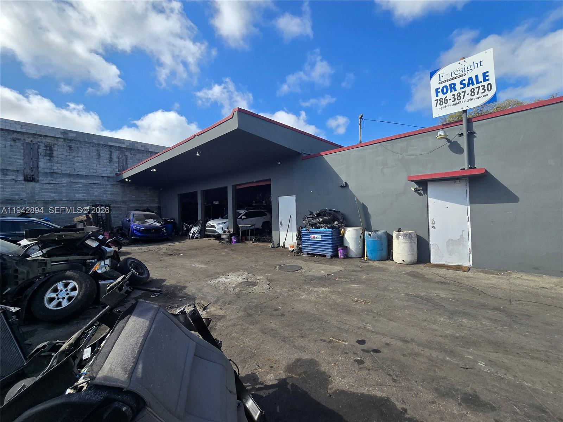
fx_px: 211
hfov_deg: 106.2
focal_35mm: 13
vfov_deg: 89.9
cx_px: 282
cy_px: 211
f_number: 2.2
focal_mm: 2.2
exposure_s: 1/2259
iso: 50
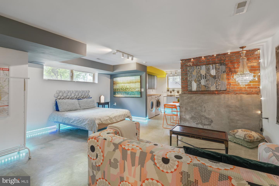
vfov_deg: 73.7
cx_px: 140
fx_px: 124
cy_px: 93
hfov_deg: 96.7
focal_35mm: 16
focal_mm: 16
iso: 200
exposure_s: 1.3
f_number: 8
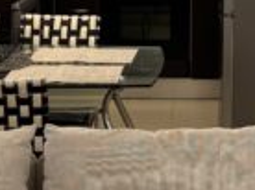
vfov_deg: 10.7
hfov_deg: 14.7
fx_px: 985
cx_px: 198
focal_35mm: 134
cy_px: -76
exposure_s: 1/121
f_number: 1.78
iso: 125
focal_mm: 6.76
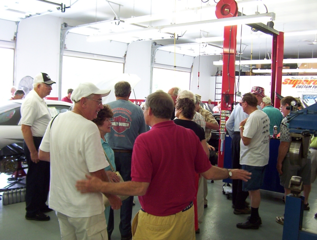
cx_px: 158
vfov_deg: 39.8
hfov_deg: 51.2
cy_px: 120
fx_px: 331
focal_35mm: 36
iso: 100
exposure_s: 1/36.2
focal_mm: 5.54
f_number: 2.76
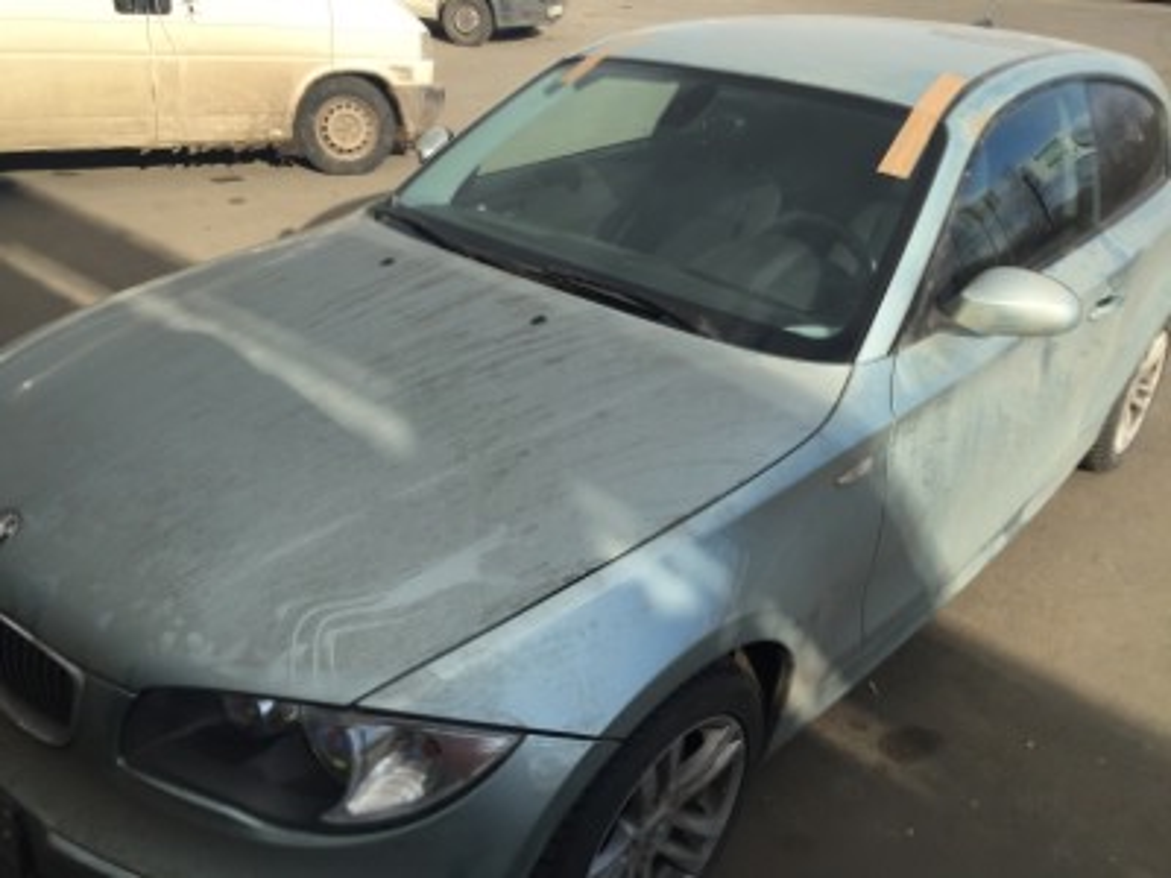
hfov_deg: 61.7
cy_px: 439
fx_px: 981
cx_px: 586
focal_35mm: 29
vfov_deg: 48.2
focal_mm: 4.15
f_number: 2.2
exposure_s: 1/1464
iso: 32
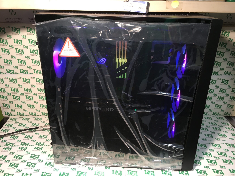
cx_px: 118
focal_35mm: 29
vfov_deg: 48.2
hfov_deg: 61.7
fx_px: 197
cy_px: 88
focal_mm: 4.15
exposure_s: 1/30
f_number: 2.2
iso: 50
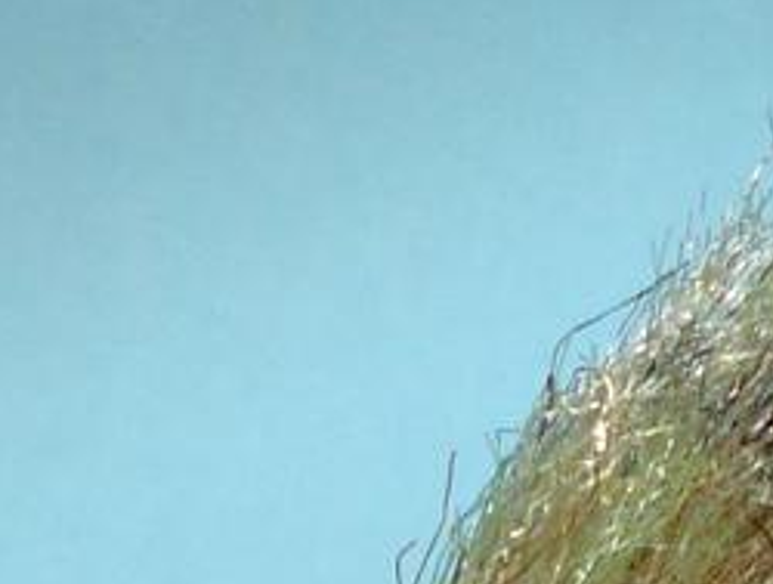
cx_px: 1020
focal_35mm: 105
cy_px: 575
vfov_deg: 14.0
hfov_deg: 17.5
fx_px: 2351
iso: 100
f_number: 4
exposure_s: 1/200
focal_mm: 5.9
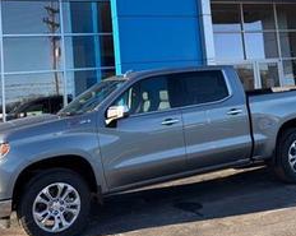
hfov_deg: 36.6
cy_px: 47
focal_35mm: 51
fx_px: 446
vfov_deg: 29.0
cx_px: 177
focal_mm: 6.76
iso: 100
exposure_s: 1/1174
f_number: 1.78
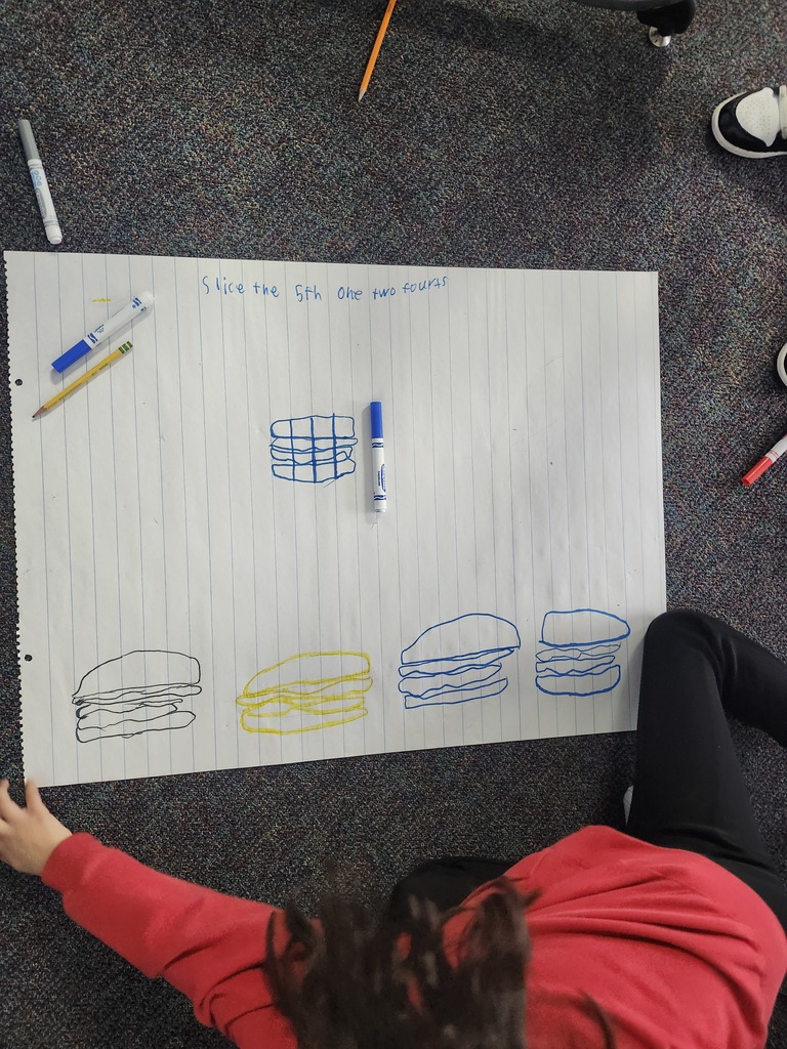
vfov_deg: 73.9
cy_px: 524
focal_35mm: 23
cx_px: 394
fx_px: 697
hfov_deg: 58.9
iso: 800
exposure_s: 1/60
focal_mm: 5.54
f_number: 1.8
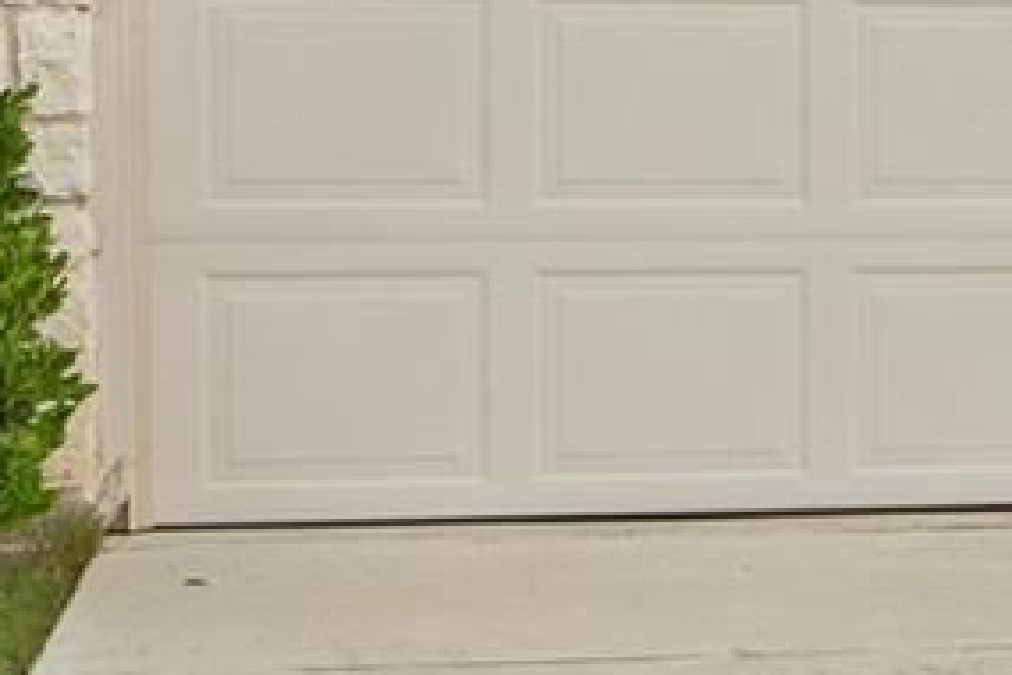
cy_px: -343
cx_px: 2006
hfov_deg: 12.1
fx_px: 4244
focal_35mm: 151
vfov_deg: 8.9
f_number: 11
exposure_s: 1/20
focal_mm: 14
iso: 250
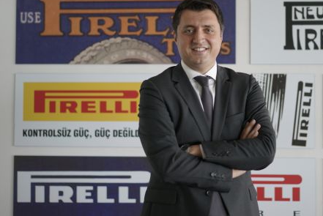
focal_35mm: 81
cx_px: 202
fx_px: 727
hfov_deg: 25.0
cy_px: 72
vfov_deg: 16.9
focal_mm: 55
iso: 100
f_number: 1.8
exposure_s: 1/20
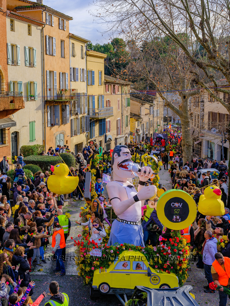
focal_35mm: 44
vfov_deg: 42.9
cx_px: 115
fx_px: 390
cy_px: 153
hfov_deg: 32.9
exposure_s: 1/125
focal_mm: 55
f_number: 10
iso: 320
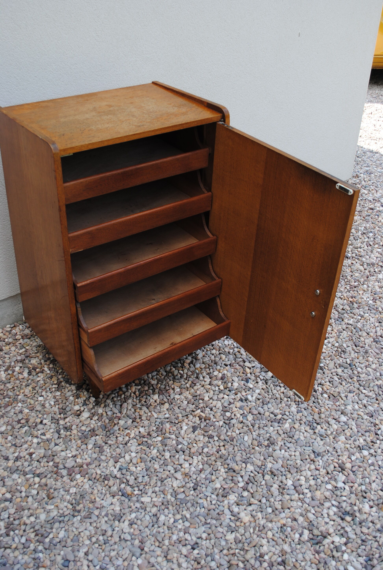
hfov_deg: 37.0
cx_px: 192
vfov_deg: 53.0
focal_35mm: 36
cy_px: 285
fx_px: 572
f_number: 5.6
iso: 100
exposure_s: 1/125
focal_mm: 24
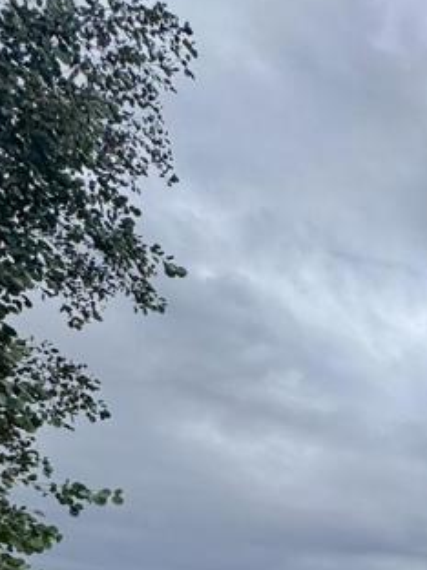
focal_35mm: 46
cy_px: 747
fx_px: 757
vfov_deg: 31.4
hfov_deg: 24.8
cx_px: 630
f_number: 2.2
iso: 50
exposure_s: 1/2415
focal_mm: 2.22
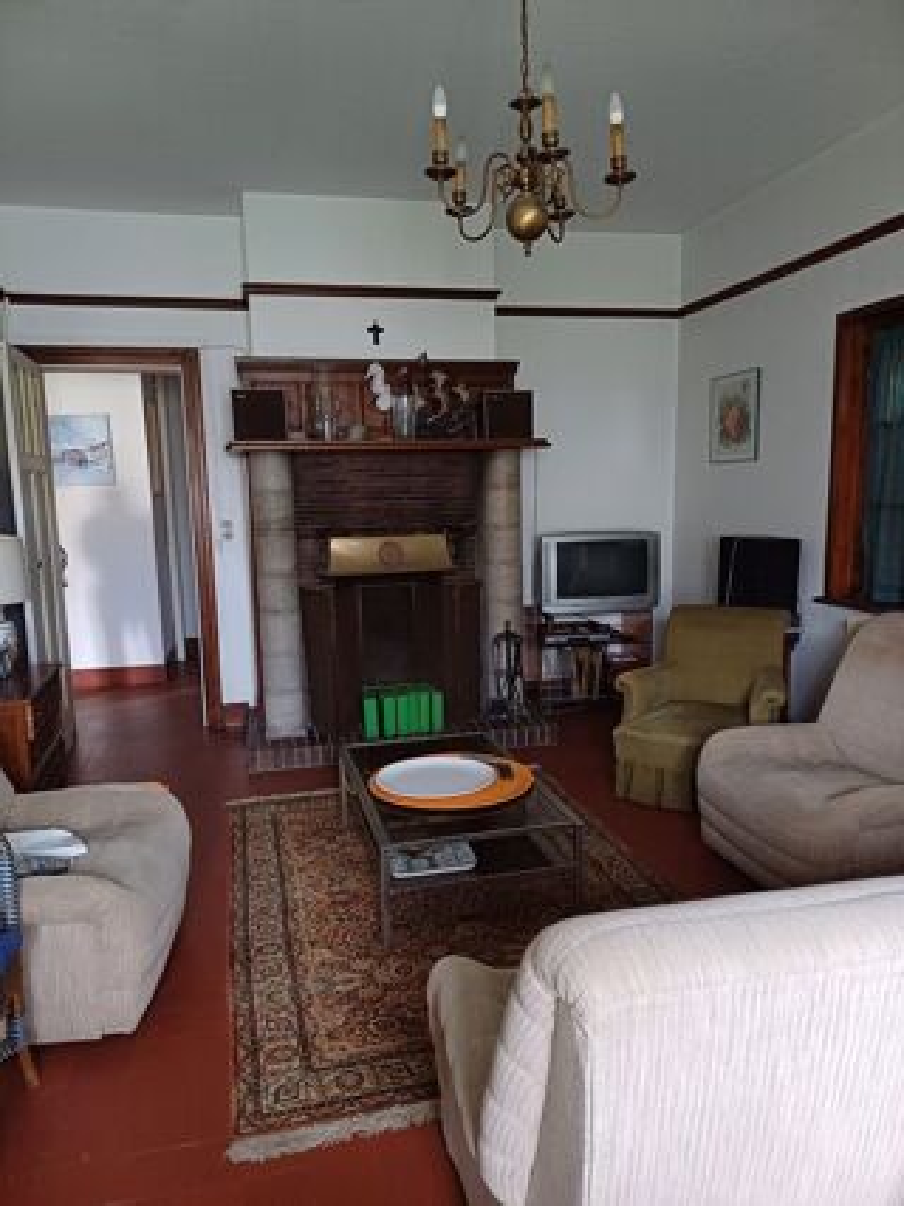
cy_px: 603
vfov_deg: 69.4
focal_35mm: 25
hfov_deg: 54.9
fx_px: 871
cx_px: 452
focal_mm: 4.65
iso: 400
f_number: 1.8
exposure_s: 1/25
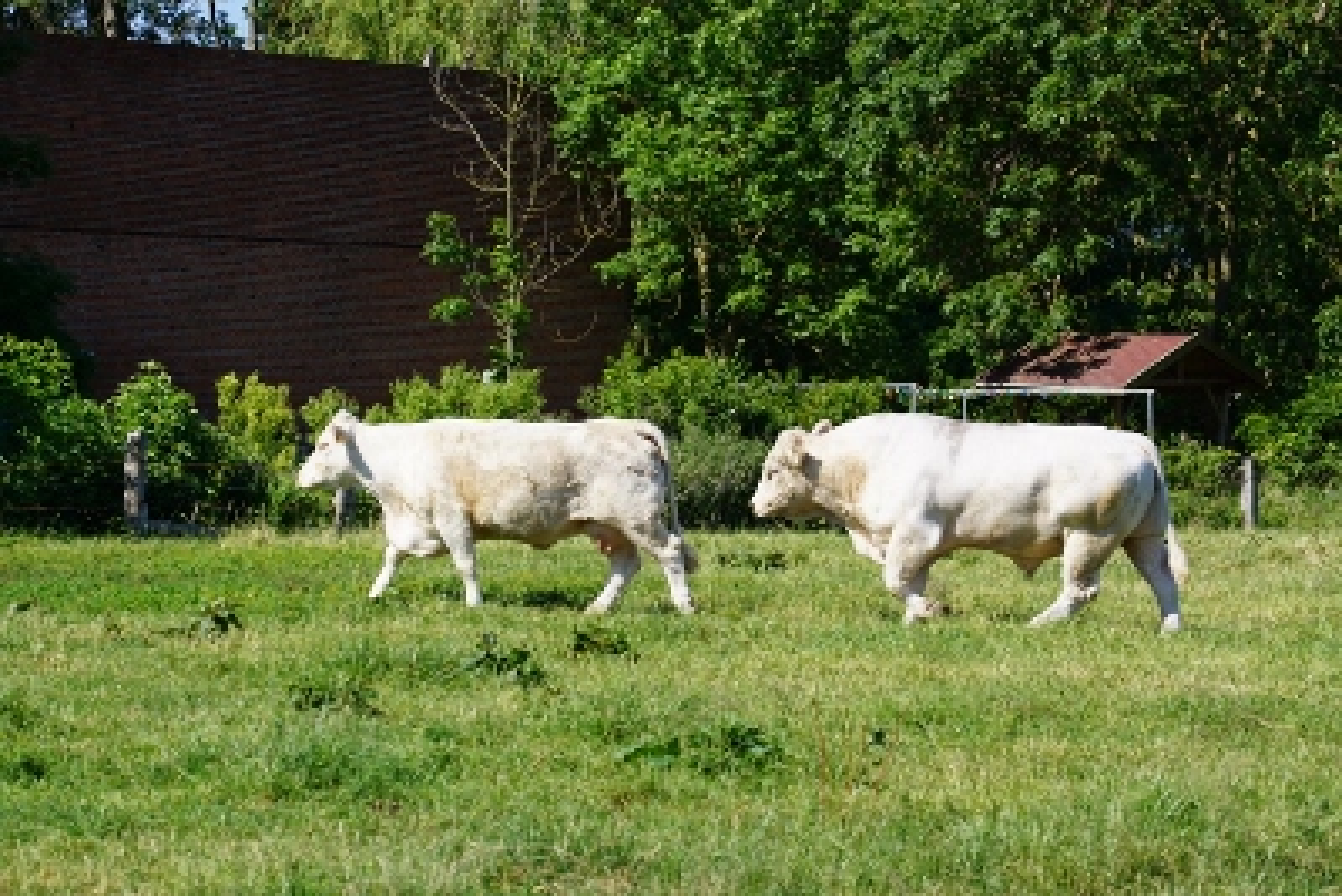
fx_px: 5593
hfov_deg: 13.7
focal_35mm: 150
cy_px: 448
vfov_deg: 9.2
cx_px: 671
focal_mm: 100
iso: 100
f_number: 8
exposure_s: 1/200
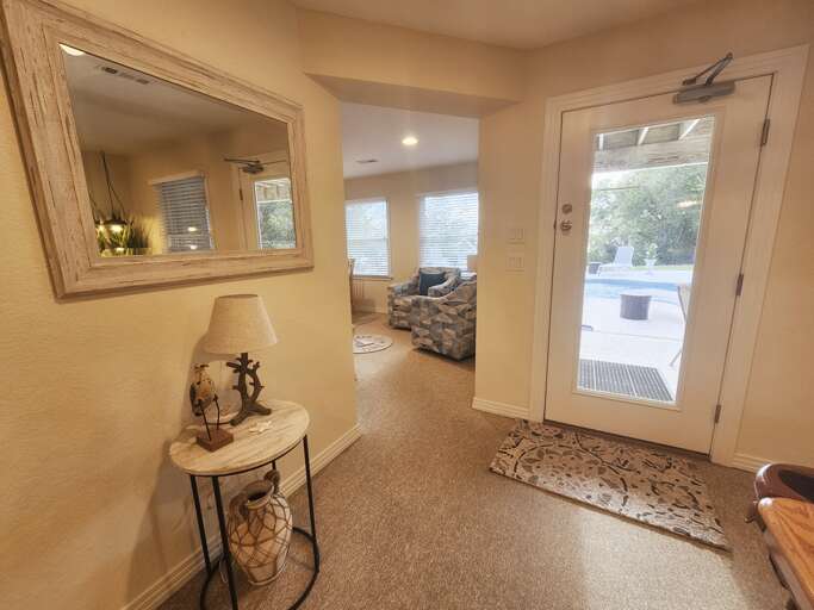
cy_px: 305
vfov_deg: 89.9
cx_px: 407
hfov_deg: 106.2
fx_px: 306
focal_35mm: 13
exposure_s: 1/60
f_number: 2.2
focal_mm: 2.2
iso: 50
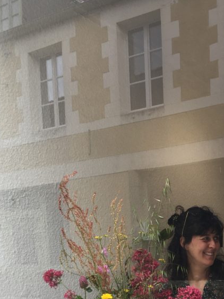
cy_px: 279
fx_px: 475
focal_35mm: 55
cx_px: 191
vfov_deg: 32.9
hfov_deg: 25.9
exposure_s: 1/140
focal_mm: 4.15
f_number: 2.2
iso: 32
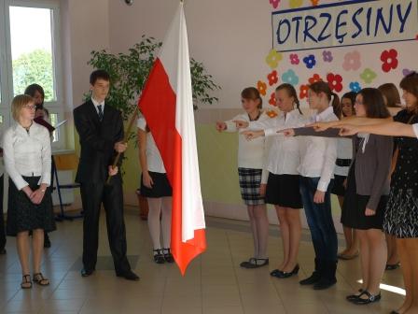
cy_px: 157
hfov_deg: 32.2
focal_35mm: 60
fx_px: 725
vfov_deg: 24.4
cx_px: 209
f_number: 2.8
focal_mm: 12.8
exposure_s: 1/125
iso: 100
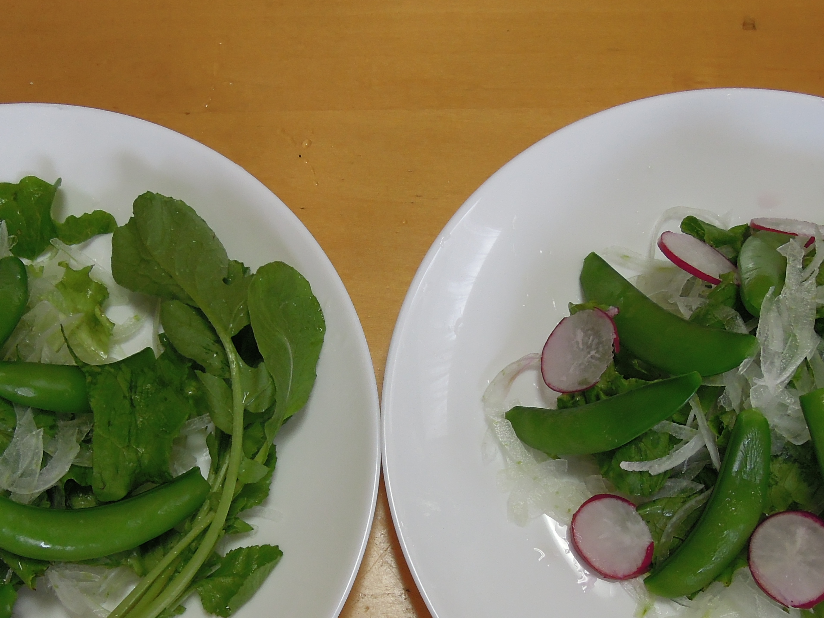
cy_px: 419
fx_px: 976
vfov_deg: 34.8
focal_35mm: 41
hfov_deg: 45.7
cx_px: 362
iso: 160
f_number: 2.8
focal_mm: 4.3
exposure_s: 1/80
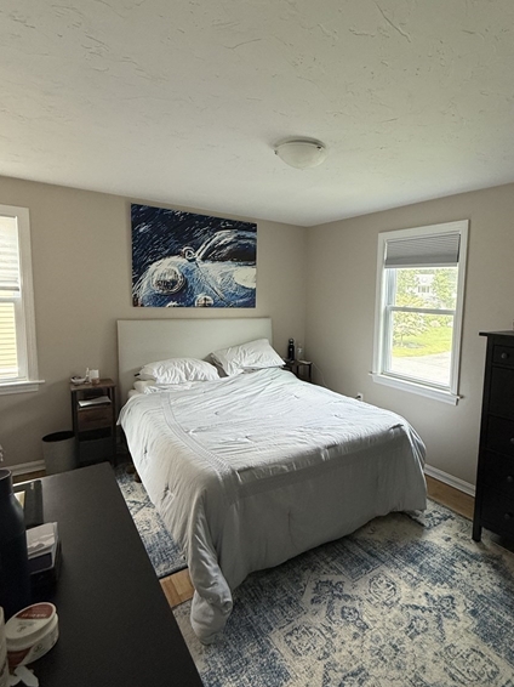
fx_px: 376
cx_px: 335
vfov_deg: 84.7
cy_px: 337
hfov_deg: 67.1
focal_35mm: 19
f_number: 2.2
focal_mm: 2.22
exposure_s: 1/99
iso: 160
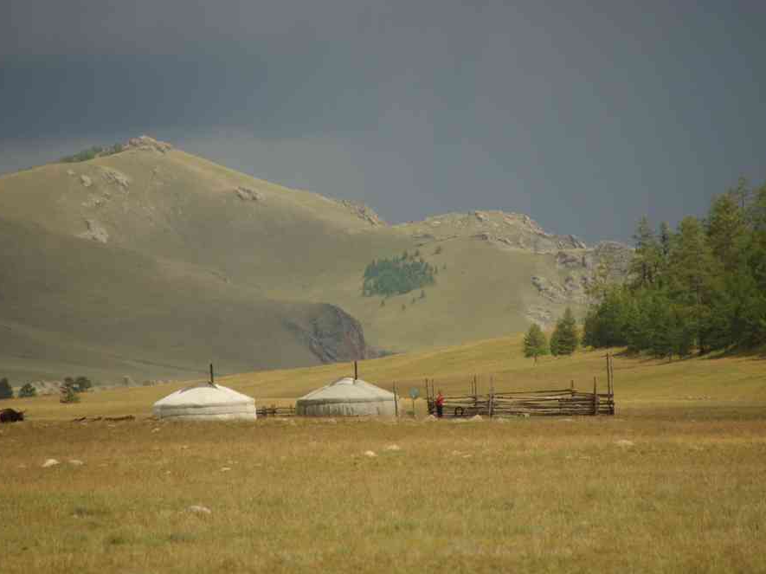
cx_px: 383
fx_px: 9025
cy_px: 287
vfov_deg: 3.6
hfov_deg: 4.9
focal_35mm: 408
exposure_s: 1/350
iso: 100
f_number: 8
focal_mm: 250
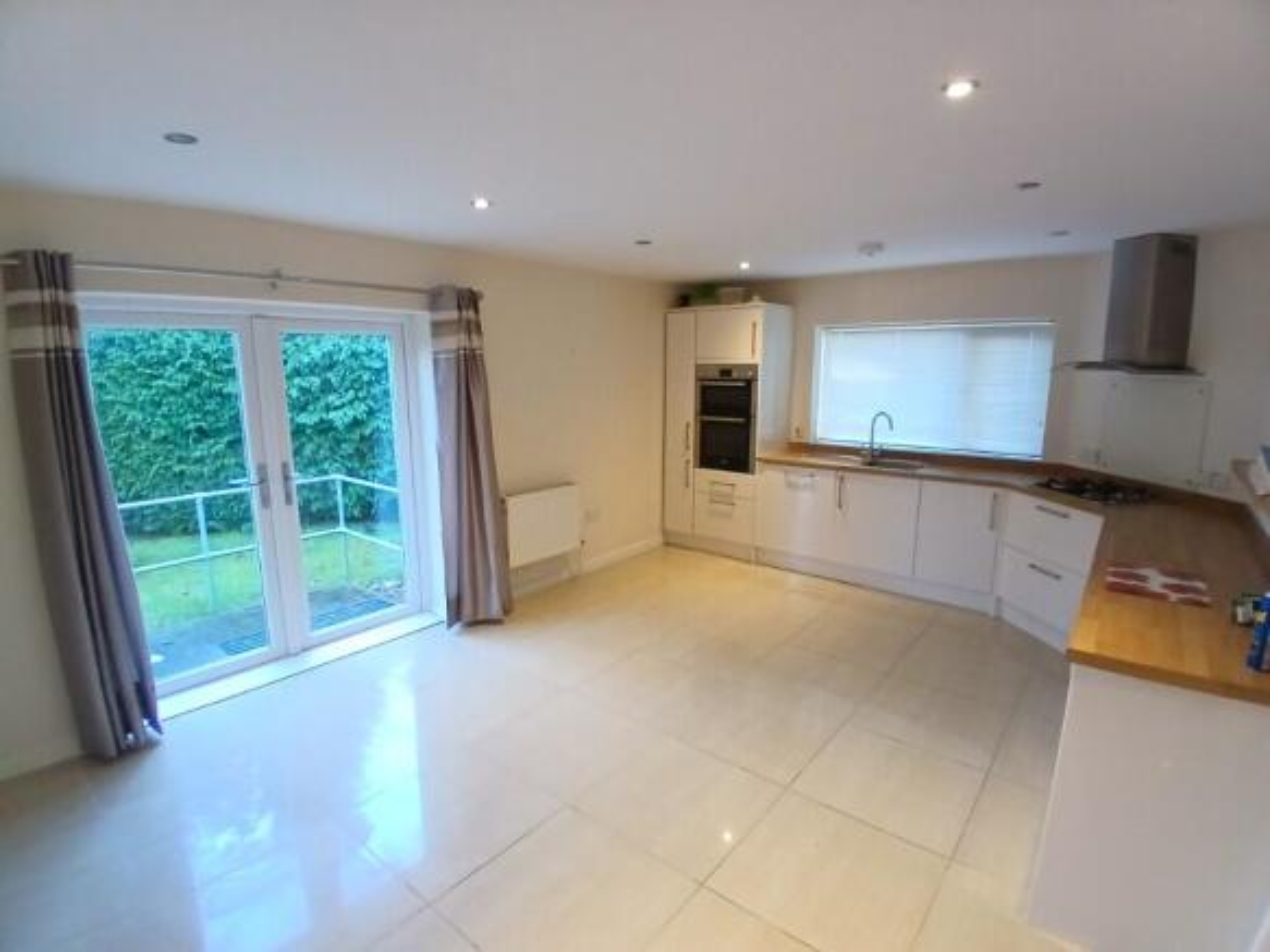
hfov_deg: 91.0
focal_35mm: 17
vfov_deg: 74.7
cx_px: 635
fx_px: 624
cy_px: 476
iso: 250
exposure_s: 1/33.3
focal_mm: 1.4
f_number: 2.2
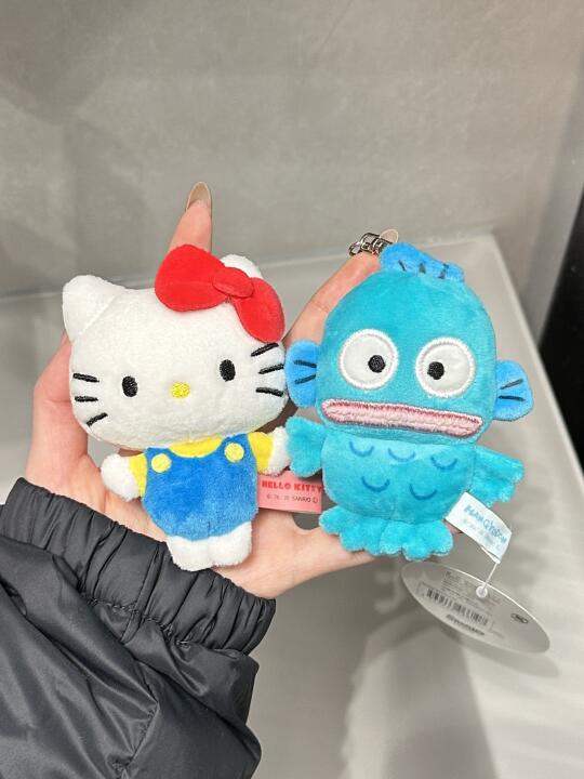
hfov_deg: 56.8
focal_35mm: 24
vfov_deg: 71.6
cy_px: 390
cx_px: 292
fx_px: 540
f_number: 1.78
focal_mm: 6.86
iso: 250
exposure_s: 1/50
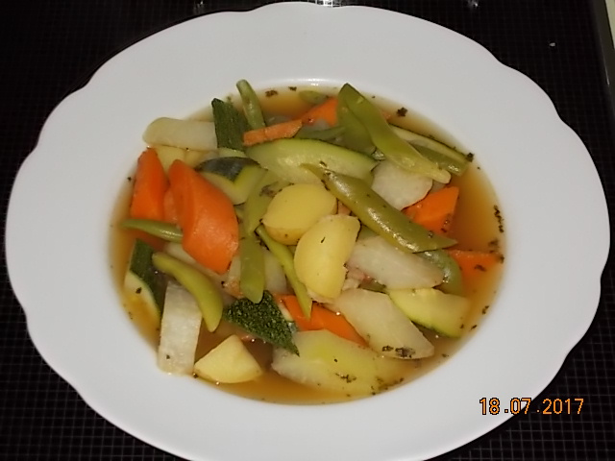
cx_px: 308
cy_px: 230
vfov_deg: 19.4
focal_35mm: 76
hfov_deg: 25.7
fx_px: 1350
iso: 200
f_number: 5.8
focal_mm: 13.5
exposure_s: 1/60
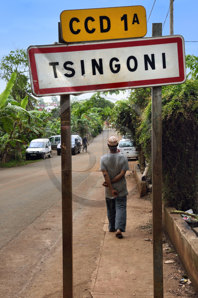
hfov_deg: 27.0
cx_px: 99
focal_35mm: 50
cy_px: 149
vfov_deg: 39.6
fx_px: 412
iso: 800
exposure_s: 1/80
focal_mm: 50
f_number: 16
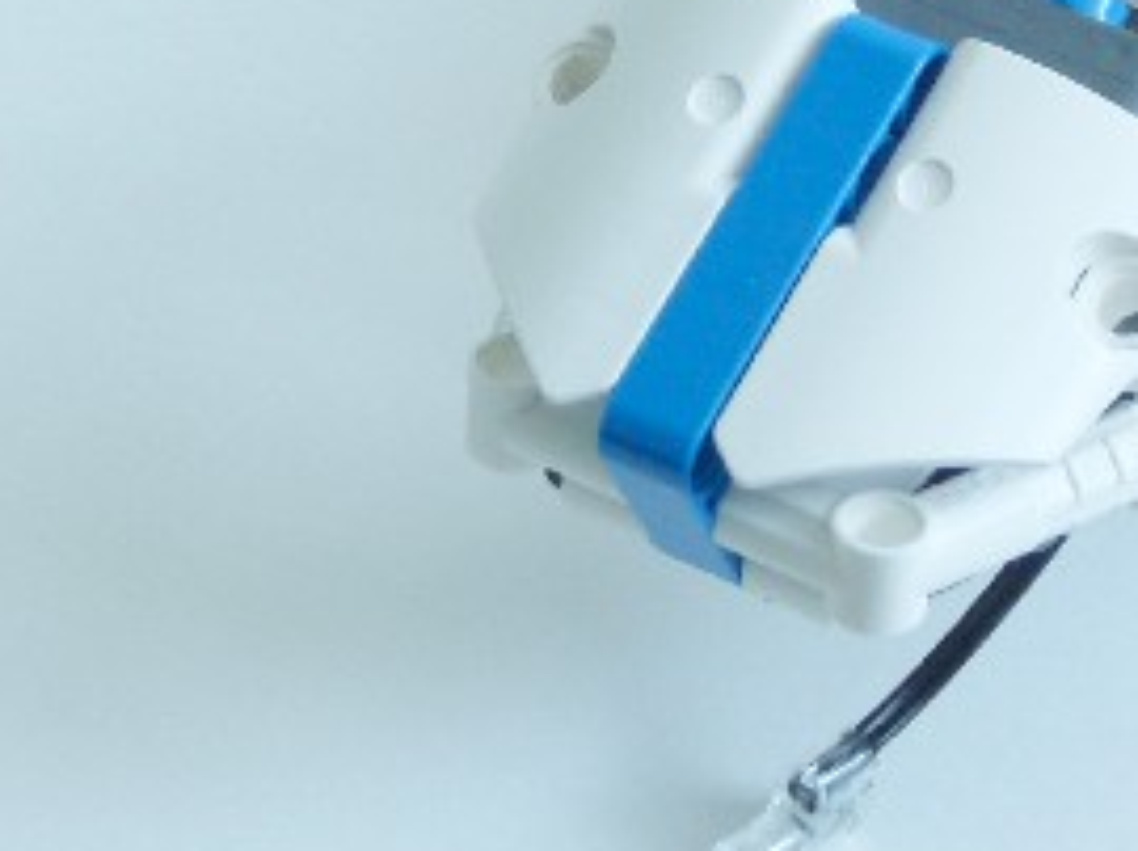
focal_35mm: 163
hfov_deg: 12.0
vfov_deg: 8.9
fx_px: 5354
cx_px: 1205
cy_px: -282
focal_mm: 9.8
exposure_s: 1/3.2
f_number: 3.6
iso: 100
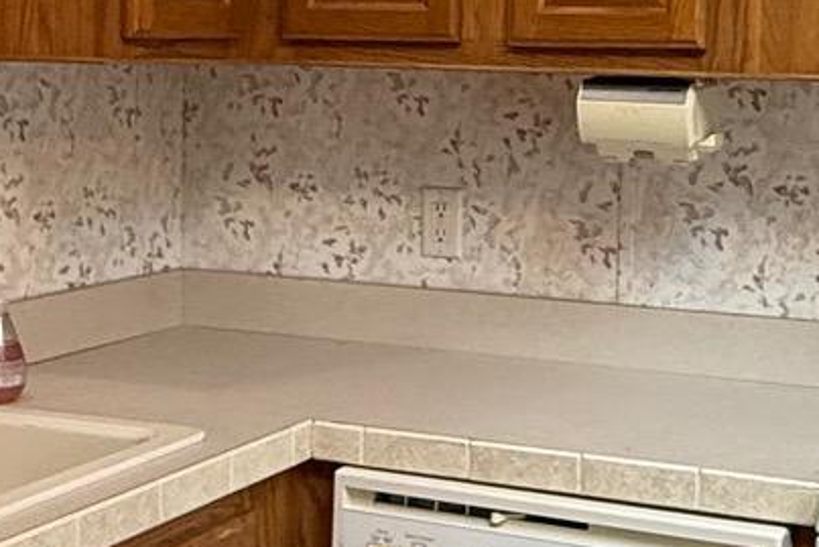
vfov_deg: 18.2
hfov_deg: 27.3
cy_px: 89
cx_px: 494
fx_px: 1684
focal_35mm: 74
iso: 200
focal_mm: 2.22
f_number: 2.2
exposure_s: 1/120
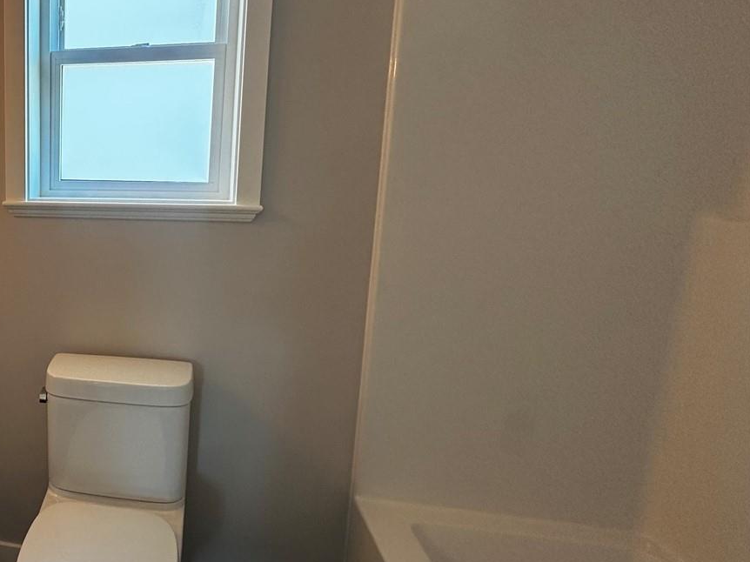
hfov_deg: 56.6
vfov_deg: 53.0
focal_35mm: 26
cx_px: 56
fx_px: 563
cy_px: 267
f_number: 2.2
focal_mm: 2.22
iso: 200
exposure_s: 1/120
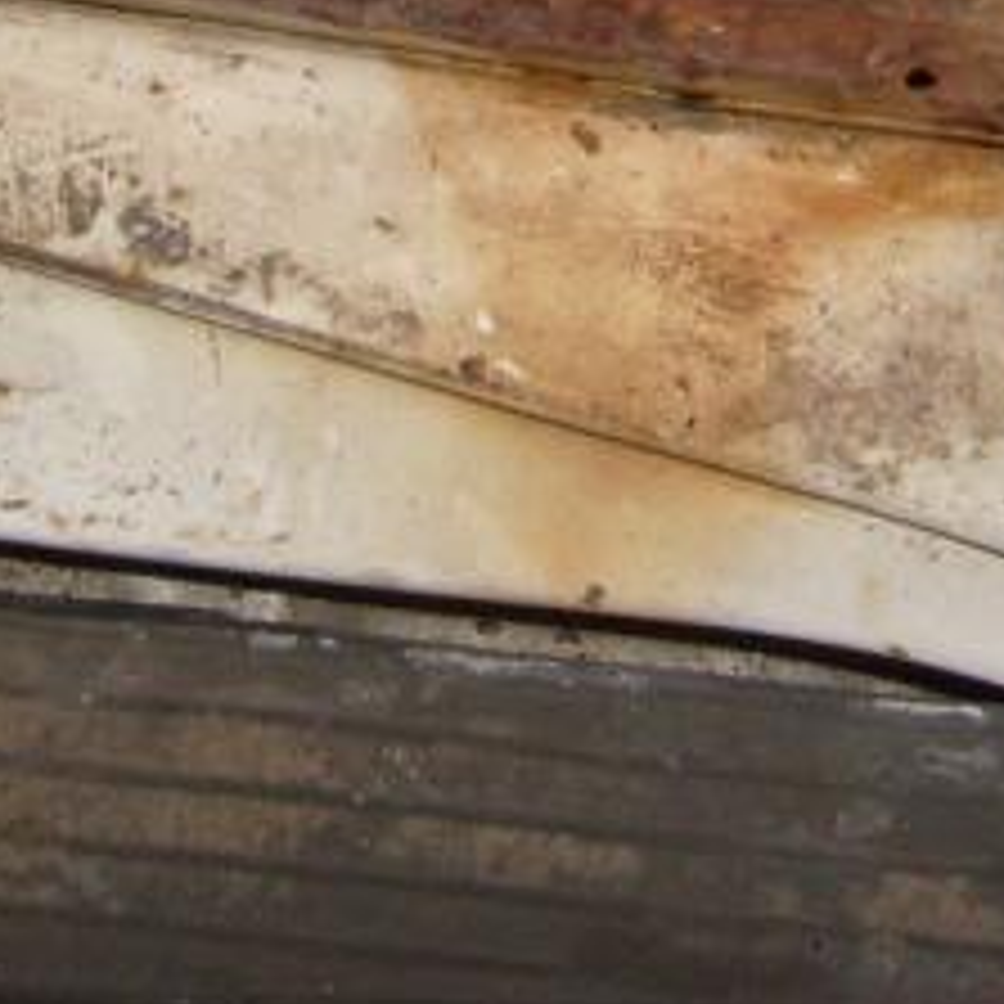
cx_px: 477
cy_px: -207
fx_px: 3642
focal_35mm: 111
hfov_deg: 15.7
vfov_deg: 15.1
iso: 100
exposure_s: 1/45
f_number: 2.8
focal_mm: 5.8
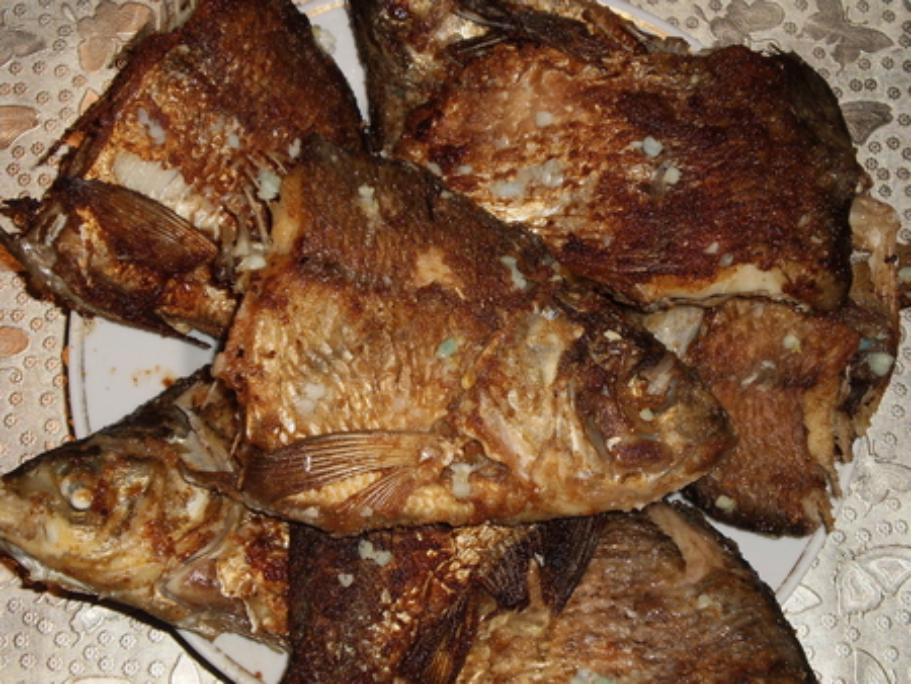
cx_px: 456
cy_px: 342
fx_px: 1685
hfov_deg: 30.3
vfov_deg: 23.0
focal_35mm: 64
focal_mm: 11.3
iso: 125
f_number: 4.4
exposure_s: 1/40
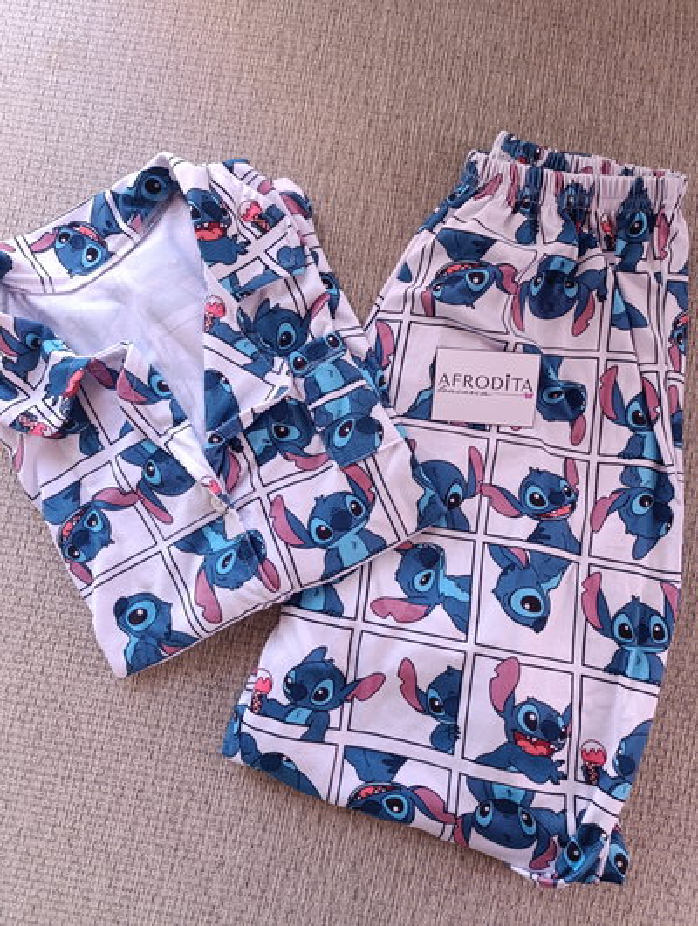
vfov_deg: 73.8
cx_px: 349
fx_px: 617
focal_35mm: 23
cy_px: 463
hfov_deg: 59.0
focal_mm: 6.14
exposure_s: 1/100
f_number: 1.6
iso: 250
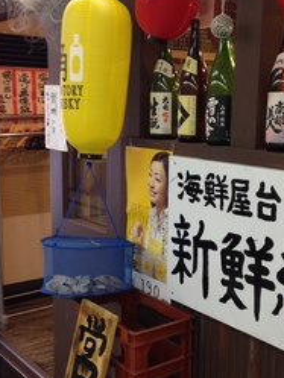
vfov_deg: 36.1
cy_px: 214
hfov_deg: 27.5
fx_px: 579
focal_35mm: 53
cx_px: 149
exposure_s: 1/20
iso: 64
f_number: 2.4
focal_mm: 4.12
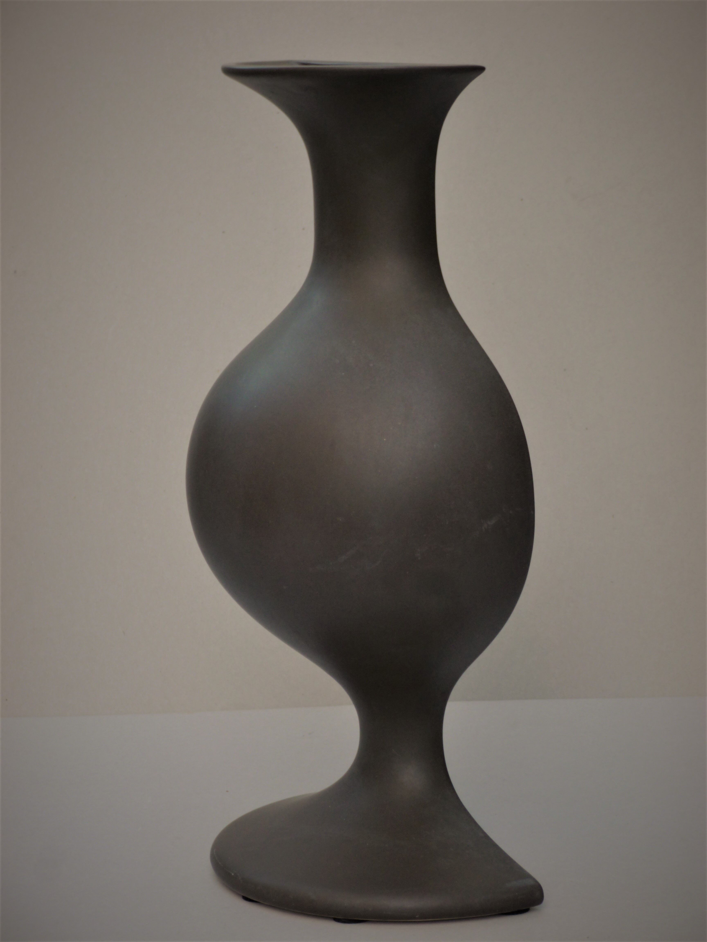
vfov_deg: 17.1
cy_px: 471
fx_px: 3132
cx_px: 354
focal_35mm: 115
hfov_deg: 12.9
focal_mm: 20.6
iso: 100
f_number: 5.6
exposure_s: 1/50
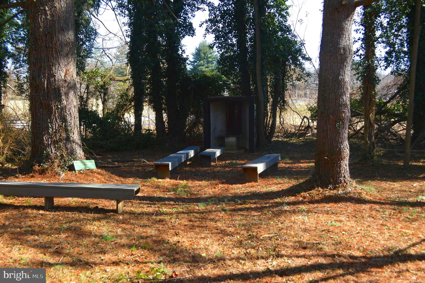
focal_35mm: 39
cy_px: 142
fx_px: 460
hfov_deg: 49.6
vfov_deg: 34.1
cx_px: 212
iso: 100
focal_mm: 26
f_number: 5.6
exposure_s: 1/125
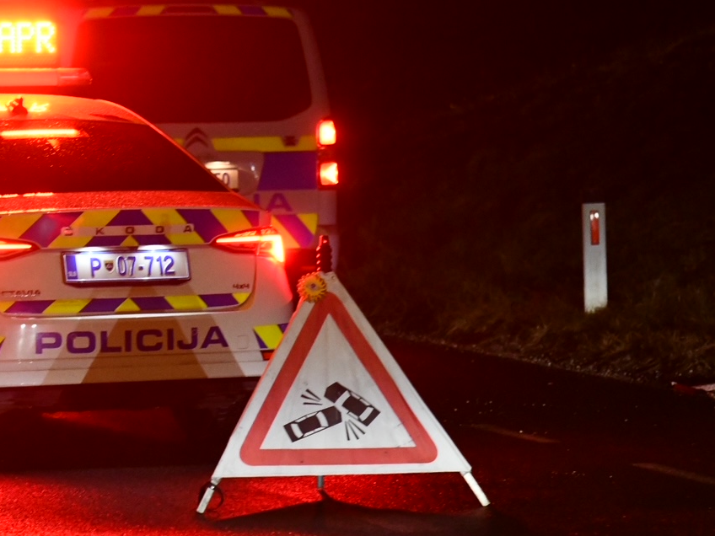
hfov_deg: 8.7
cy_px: 278
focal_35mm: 228
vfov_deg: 6.5
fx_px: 4709
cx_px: 228
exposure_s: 1/125
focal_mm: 105
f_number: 2.8
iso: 5600
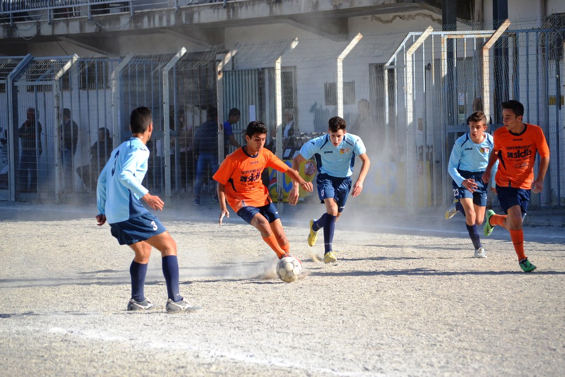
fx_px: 2731
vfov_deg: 7.9
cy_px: 188
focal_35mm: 174
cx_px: 282
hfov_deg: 11.8
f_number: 5
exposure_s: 1/1250
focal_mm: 116
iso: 400
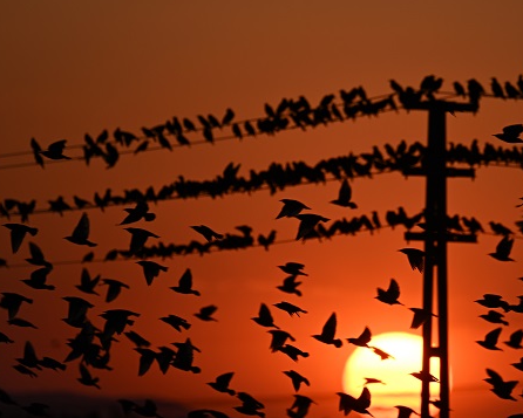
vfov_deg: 3.1
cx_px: 339
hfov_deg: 3.8
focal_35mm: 505
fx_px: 7818
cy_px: 219
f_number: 5.6
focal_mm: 400
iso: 100
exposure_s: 1/800
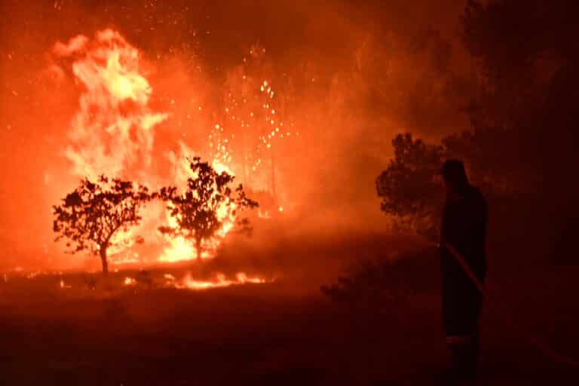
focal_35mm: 55
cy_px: 193
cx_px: 290
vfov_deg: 24.6
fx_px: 885
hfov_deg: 36.2
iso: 1250
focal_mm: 55
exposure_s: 1/60
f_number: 4
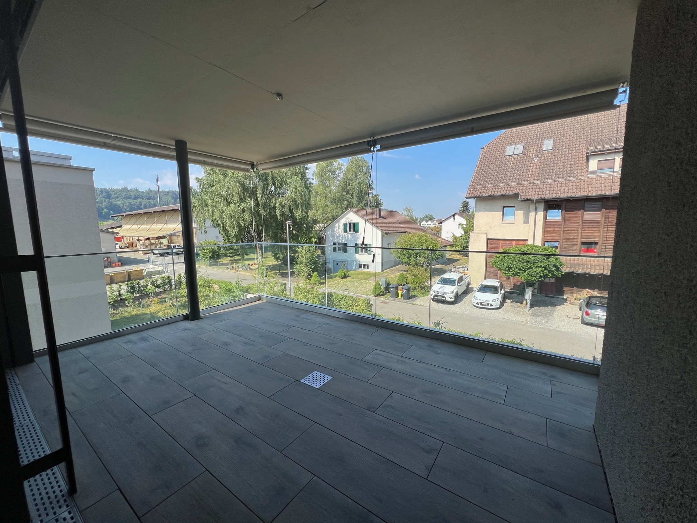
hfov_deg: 106.2
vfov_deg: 89.9
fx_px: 262
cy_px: 262
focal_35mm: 13
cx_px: 348
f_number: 1.8
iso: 32
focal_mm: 1.57
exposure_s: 1/1085
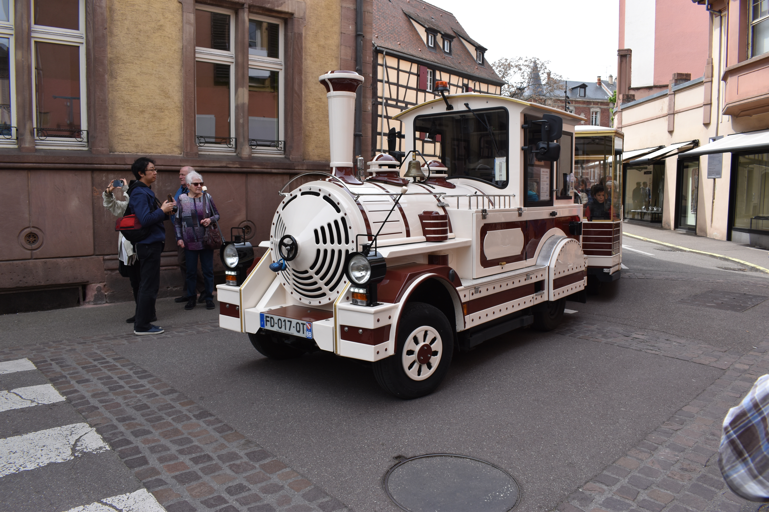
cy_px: 256
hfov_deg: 67.4
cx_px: 384
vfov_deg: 47.9
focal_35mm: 27
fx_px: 577
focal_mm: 18
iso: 200
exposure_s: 1/250
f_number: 8
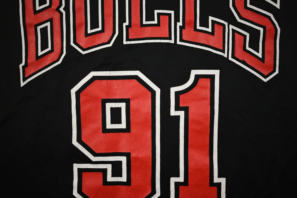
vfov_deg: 40.0
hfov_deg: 57.2
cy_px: 99
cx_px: 148
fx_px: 272
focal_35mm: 33
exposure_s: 1/125
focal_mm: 33
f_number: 4.8
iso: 200
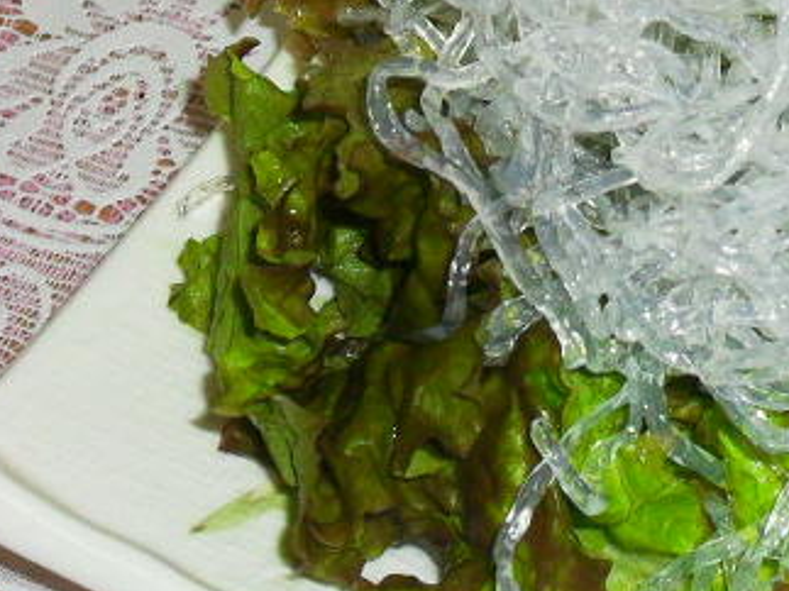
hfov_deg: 12.6
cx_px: 893
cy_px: 215
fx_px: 3509
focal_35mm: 154
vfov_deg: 9.6
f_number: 4.6
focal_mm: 11.7
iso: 200
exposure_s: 1/60
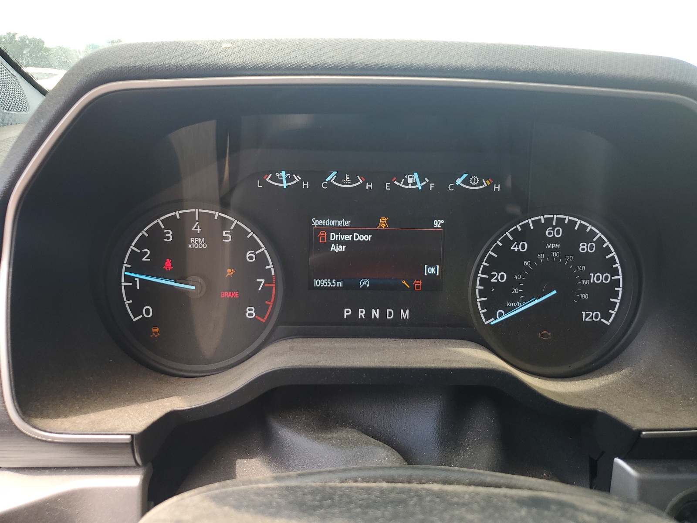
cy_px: 262
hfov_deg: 67.3
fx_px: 524
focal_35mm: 26
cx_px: 348
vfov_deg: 53.1
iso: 50
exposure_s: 1/256
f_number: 1.5
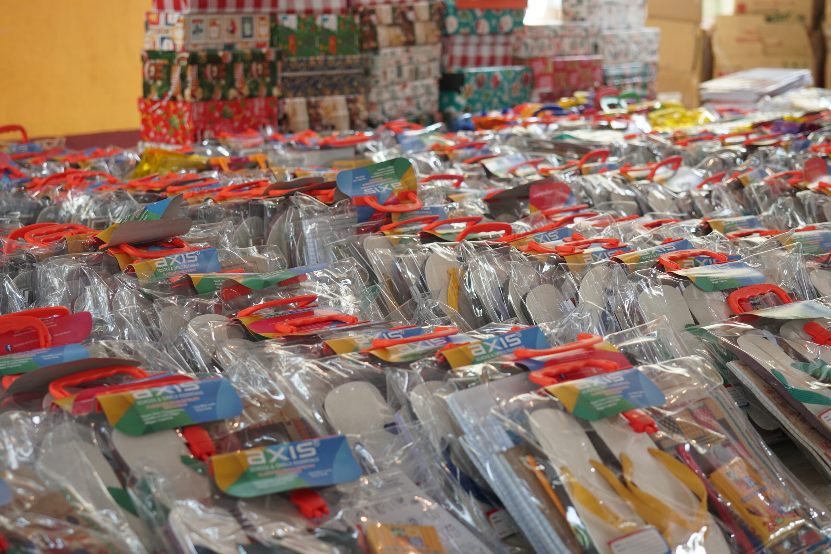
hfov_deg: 27.0
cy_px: 277
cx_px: 416
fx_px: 1731
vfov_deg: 18.2
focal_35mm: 75
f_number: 3.5
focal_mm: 50
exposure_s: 1/100
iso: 200
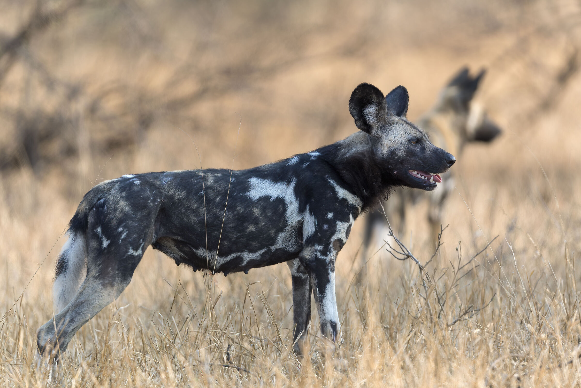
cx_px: 290
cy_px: 194
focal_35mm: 500
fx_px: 8069
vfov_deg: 2.7
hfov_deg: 4.1
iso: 720
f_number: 4
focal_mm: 500
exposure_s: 1/2500
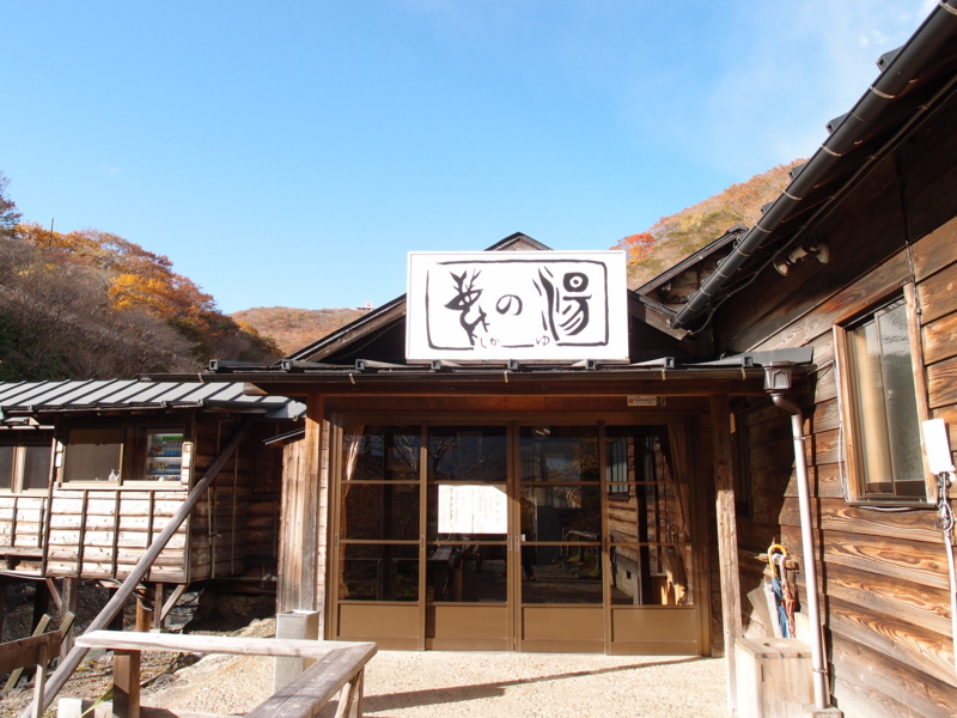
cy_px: 359
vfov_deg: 49.7
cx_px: 478
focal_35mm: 28
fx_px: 774
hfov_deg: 63.4
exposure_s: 1/400
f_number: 3.2
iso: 100
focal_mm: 6
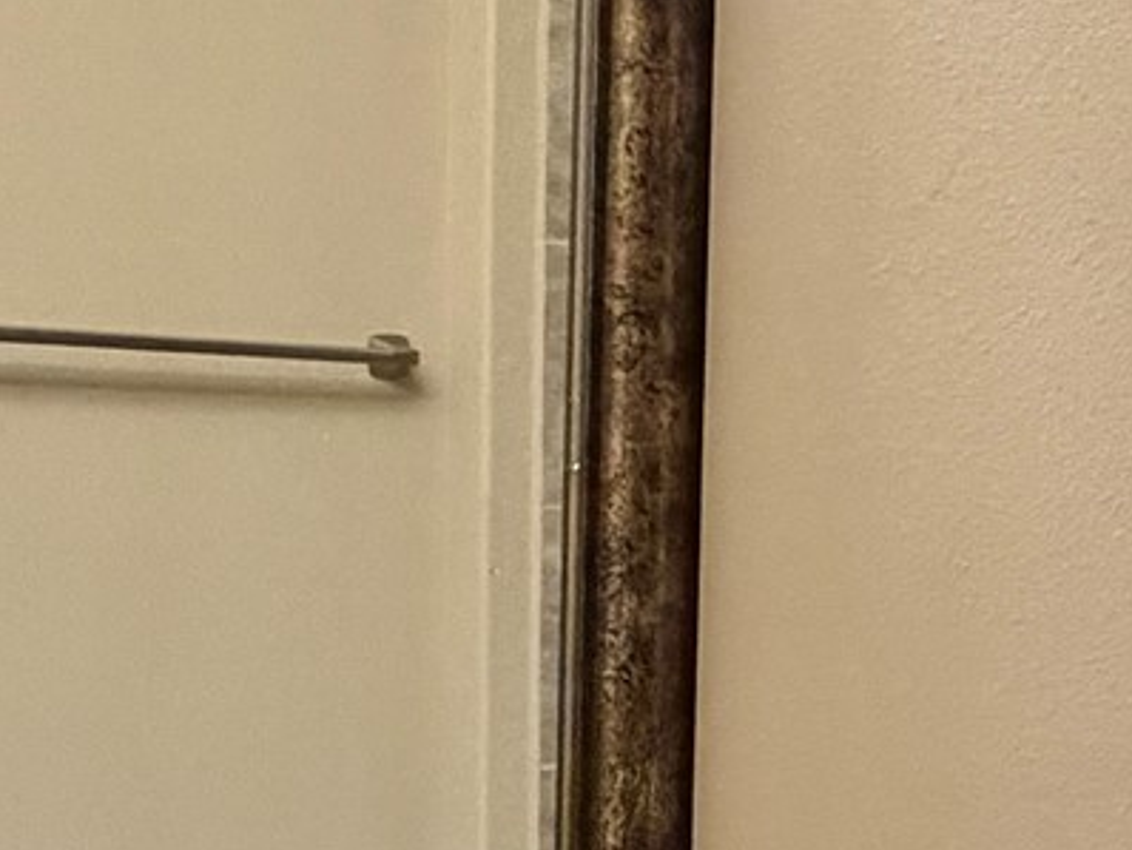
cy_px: 588
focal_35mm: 72
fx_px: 2356
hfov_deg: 23.3
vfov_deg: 20.4
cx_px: 1544
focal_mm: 2.22
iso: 500
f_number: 2.2
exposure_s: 1/60
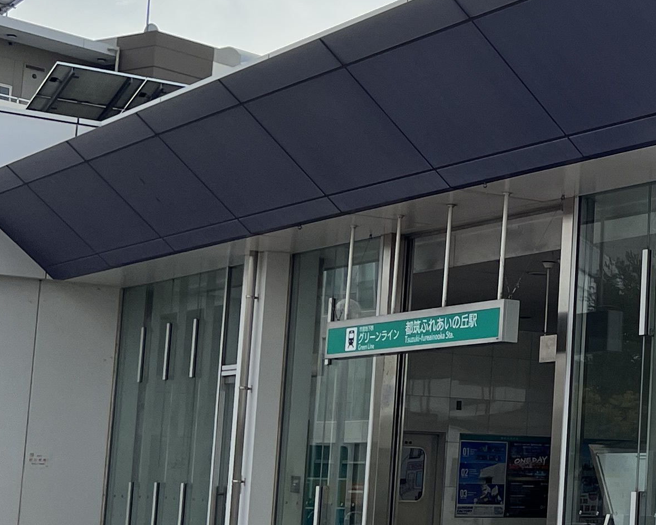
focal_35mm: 87
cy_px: 282
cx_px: 923
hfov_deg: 19.7
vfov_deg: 17.7
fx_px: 1689
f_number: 1.5
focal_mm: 5.7
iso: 50
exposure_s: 1/2404
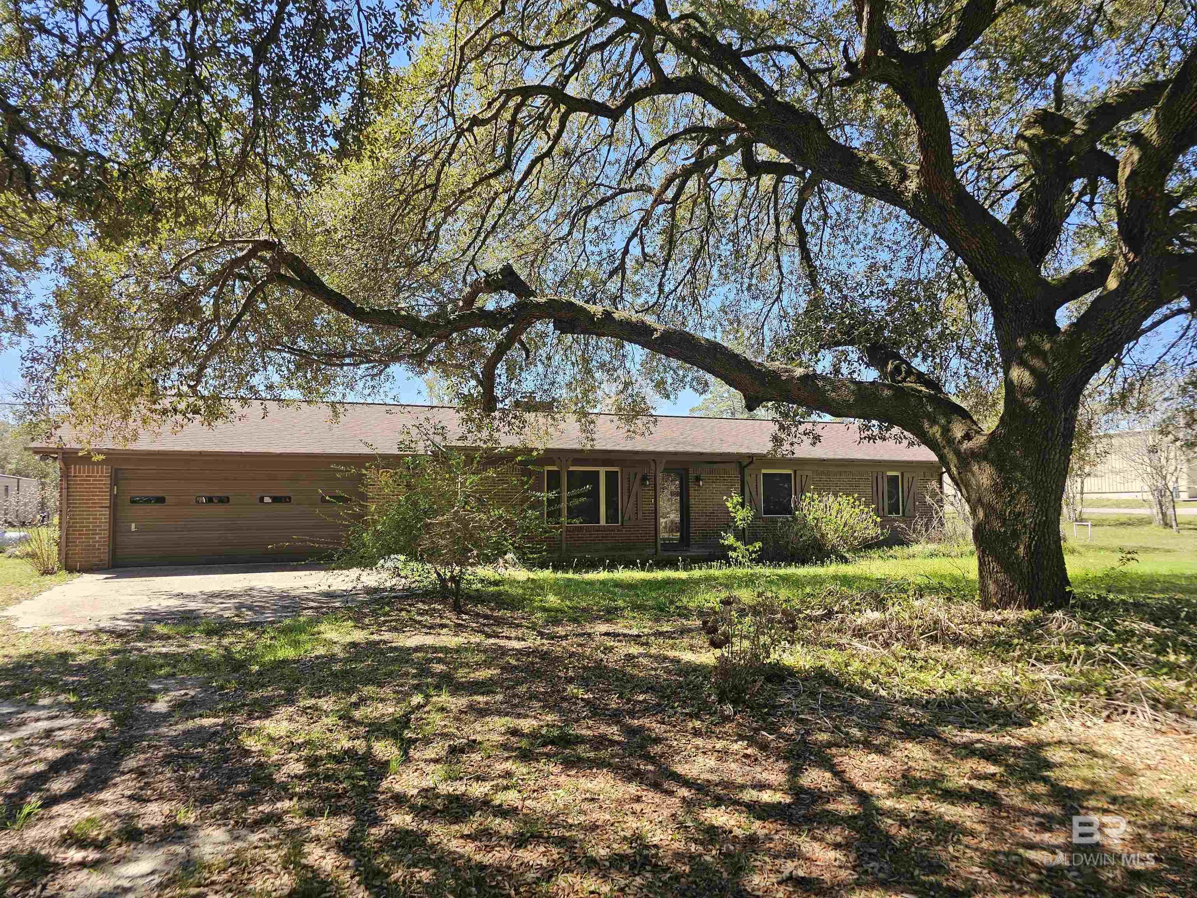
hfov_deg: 73.9
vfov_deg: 58.9
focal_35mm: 23
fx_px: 795
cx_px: 598
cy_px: 449
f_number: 1.7
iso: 10
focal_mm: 6.3
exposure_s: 1/168
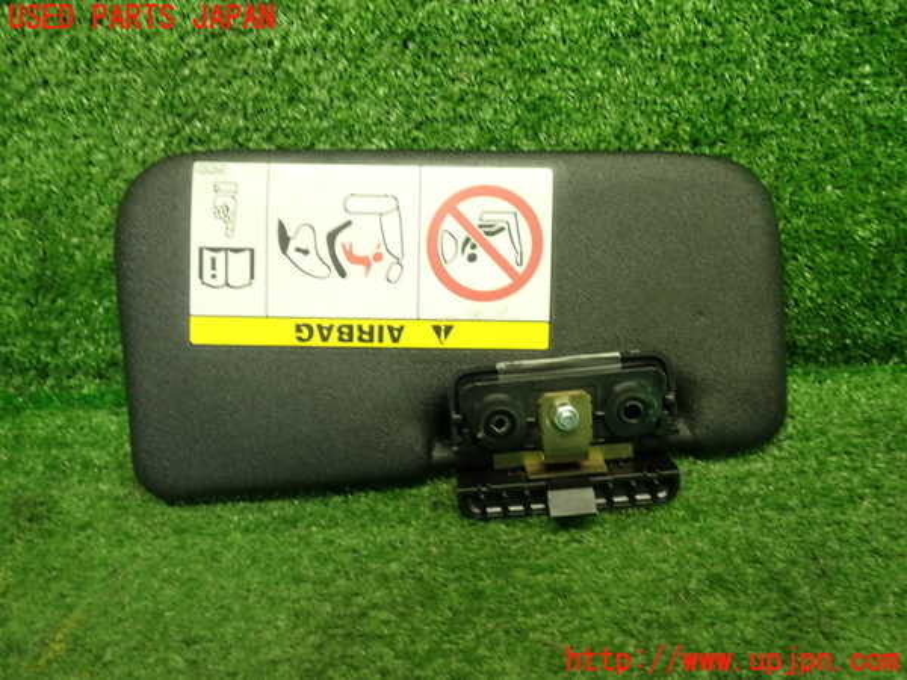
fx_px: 786
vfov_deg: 46.8
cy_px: 340
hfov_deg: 60.0
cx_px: 454
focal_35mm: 30
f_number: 2.3
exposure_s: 1/30
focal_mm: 5.4
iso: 200
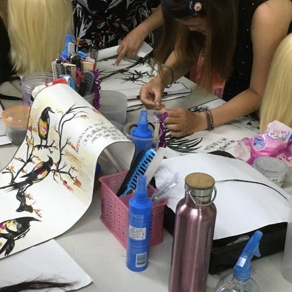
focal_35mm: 60
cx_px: 146
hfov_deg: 28.6
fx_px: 573
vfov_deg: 28.4
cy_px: 197
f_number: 2.2
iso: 100
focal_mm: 4.15
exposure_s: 1/30
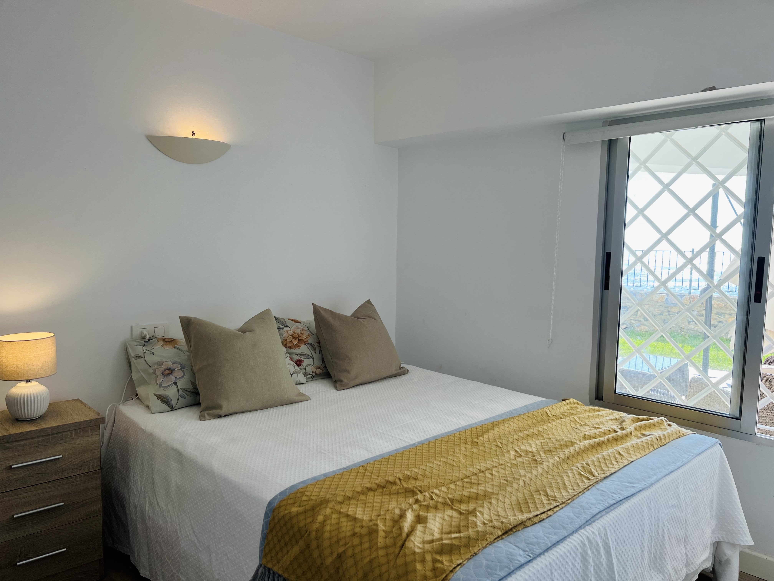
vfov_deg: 53.1
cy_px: 290
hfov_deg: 67.3
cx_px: 387
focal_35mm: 26
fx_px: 581
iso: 50
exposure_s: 1/733
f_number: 1.5
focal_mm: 5.7
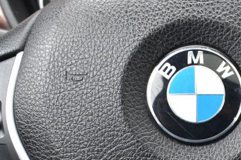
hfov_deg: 28.4
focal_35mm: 69
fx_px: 462
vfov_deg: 19.0
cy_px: 170
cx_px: 206
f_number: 6.3
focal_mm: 18
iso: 450
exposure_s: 1/15
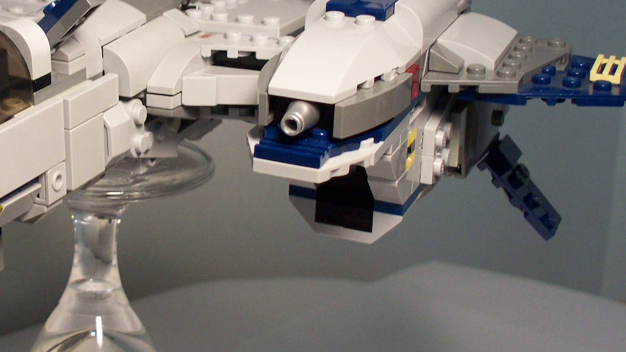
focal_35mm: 79
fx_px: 1311
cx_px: 149
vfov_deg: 15.2
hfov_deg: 26.5
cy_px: 59
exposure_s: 1/60
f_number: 2.8
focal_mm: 7.54
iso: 125
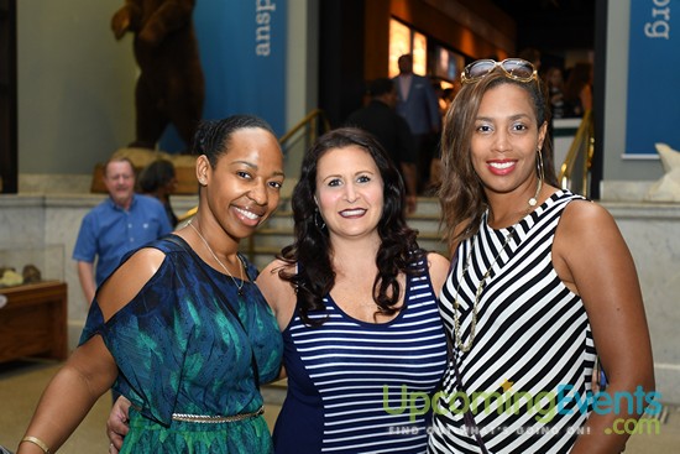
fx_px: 992
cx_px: 340
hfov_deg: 37.8
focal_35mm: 52
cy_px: 227
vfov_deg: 25.8
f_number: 2.8
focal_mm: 35
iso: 800
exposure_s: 1/100
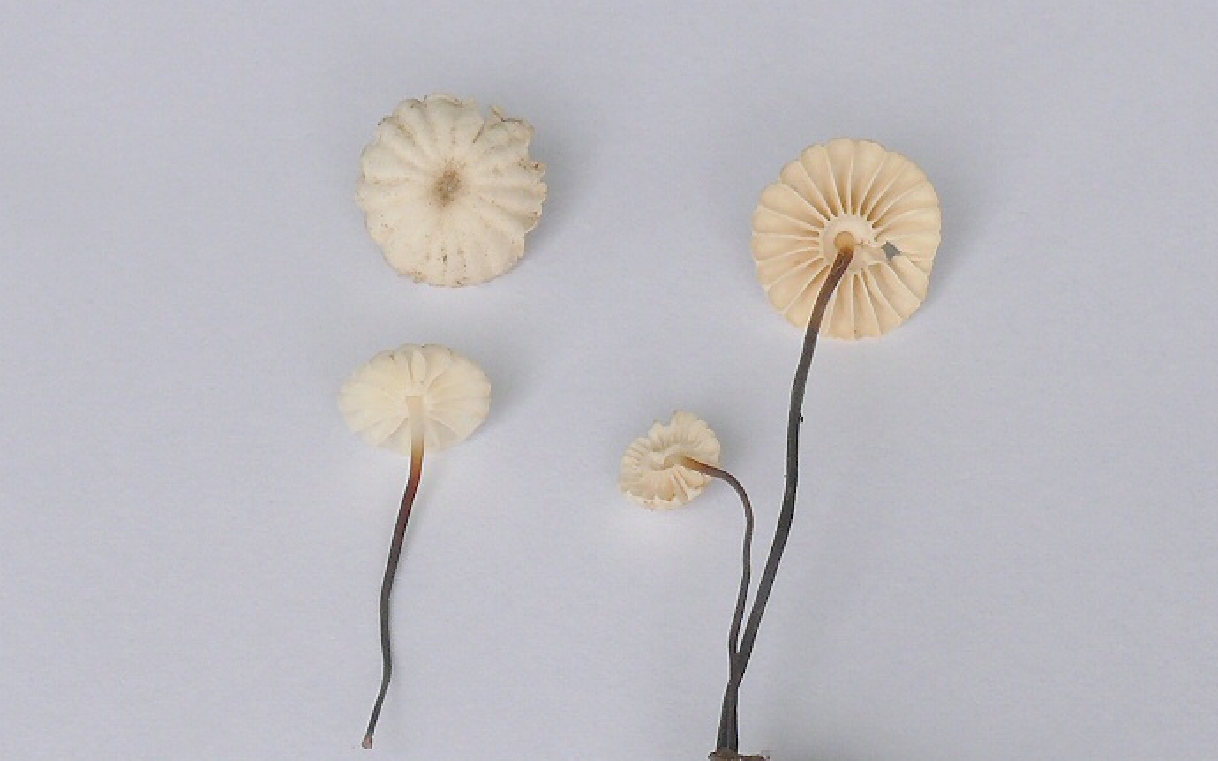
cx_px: 605
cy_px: 456
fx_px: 2390
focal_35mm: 72
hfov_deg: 28.6
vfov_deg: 18.1
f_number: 10
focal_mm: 14.1
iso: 100
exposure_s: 1/15
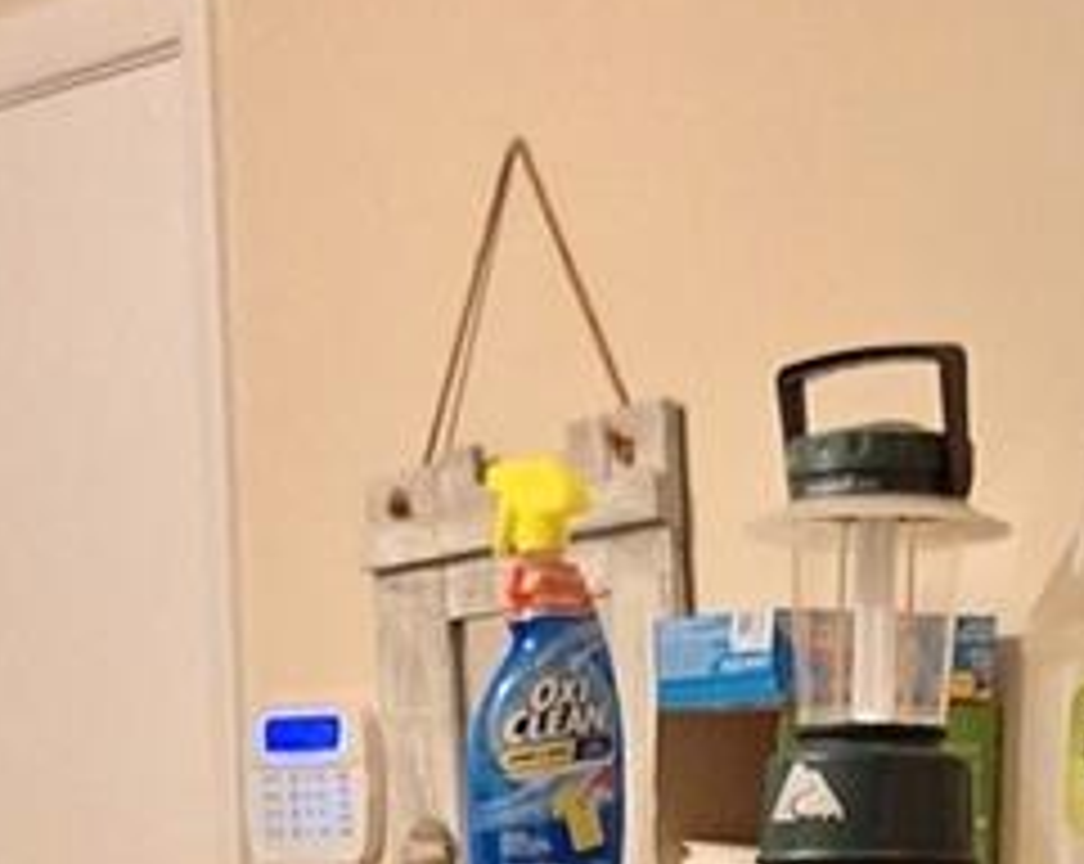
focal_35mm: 112
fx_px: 3587
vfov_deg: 12.9
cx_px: 549
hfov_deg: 17.2
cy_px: 1350
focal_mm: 5.54
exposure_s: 1/30
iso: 200
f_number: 1.8
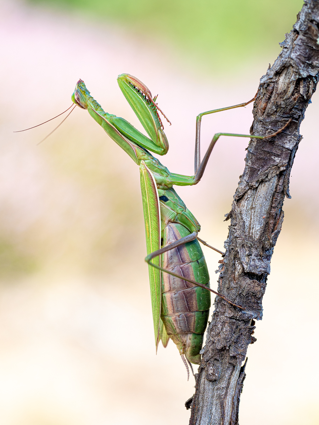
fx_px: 1474
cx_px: 160
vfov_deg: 16.4
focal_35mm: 120
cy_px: 212
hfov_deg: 12.3
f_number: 4.5
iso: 200
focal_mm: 60
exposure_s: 1/160
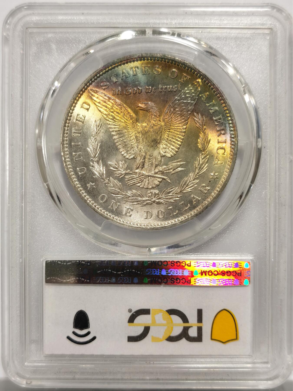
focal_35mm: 54
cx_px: 146
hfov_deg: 27.0
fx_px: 609
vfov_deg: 35.5
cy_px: 196
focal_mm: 5.56
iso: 80
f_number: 16
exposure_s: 1/100
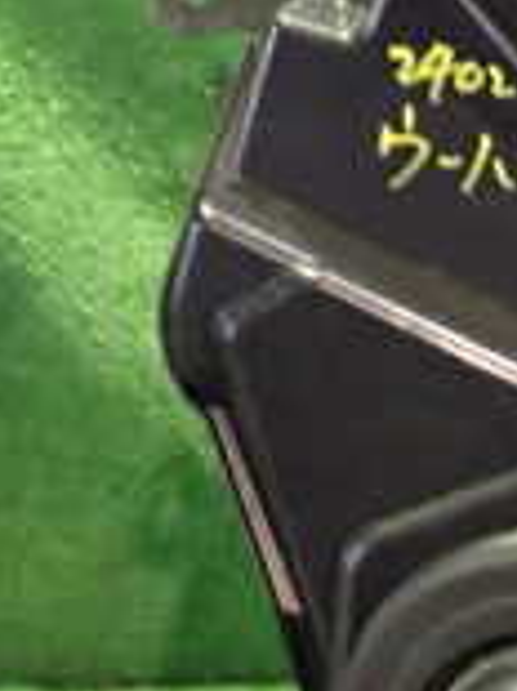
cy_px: 602
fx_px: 2313
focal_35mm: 116
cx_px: 722
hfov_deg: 12.3
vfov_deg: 16.8
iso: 1000
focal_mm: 5.4
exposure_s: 1/20
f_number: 2.3
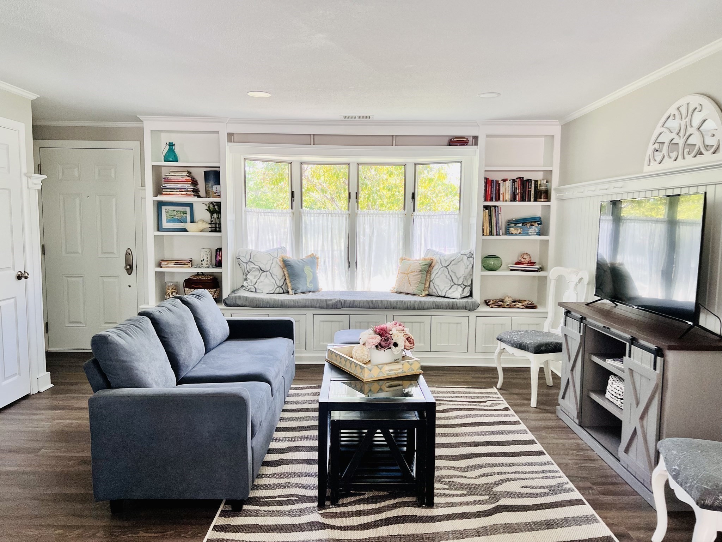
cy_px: 271
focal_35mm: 26
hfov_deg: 67.3
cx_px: 361
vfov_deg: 53.1
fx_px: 542
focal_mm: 5.7
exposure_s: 1/121
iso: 125
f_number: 1.5
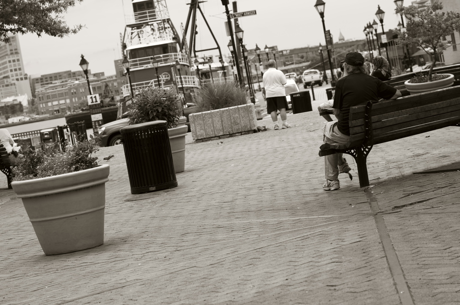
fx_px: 1339
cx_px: 230
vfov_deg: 13.0
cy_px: 152
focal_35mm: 105
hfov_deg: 19.5
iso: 100
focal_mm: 70
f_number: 5
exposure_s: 1/400
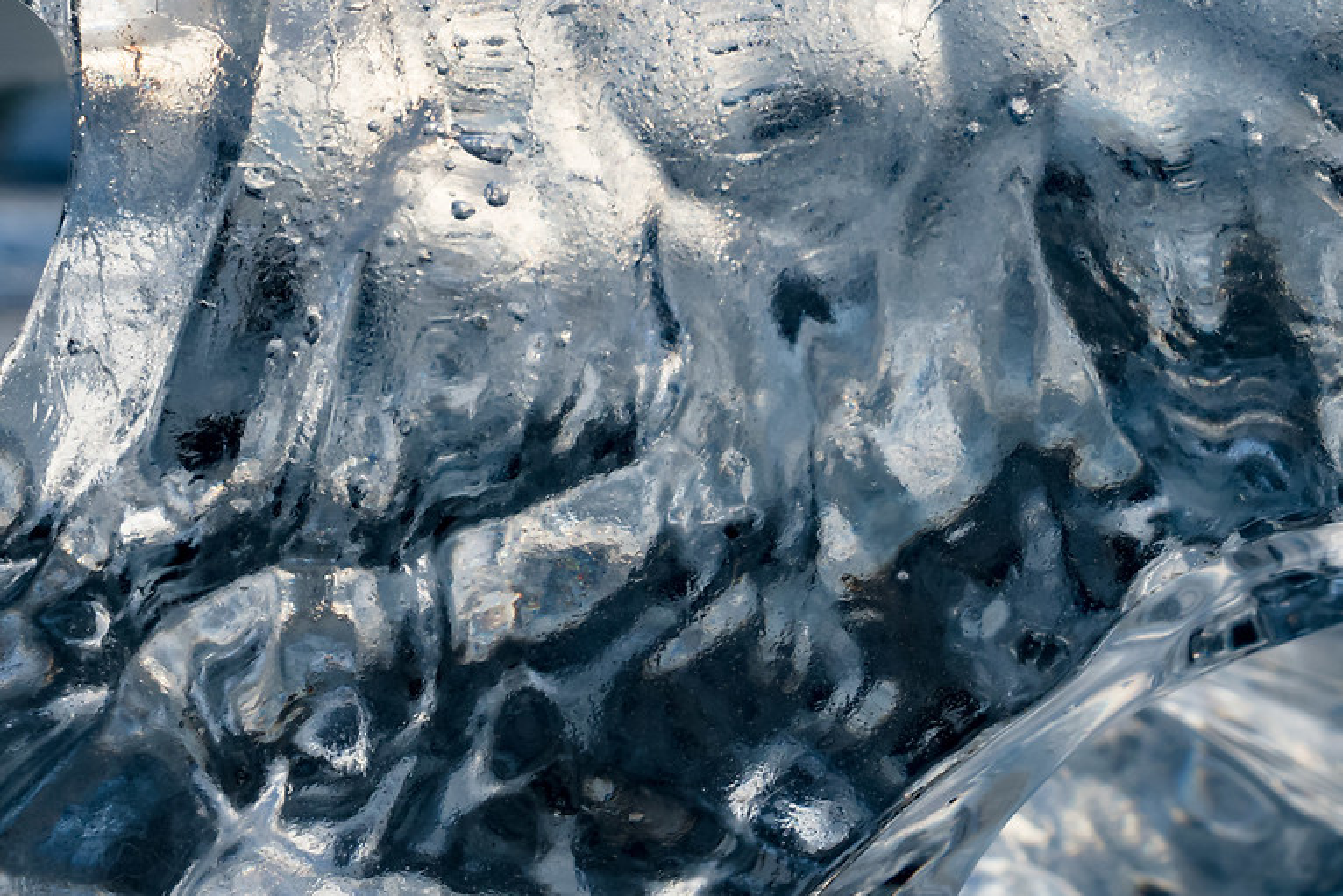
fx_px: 5261
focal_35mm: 141
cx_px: 477
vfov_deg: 9.7
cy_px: 198
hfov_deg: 14.5
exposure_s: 1/250
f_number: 16
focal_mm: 45
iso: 400
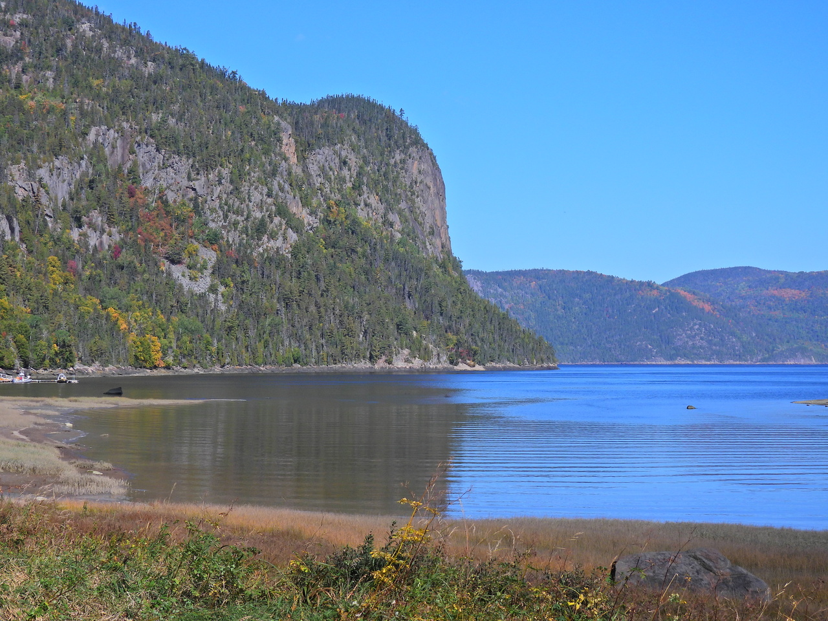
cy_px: 310
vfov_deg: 24.4
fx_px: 1435
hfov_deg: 32.2
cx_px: 414
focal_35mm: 60
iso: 100
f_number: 3.5
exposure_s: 1/1600
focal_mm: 10.7
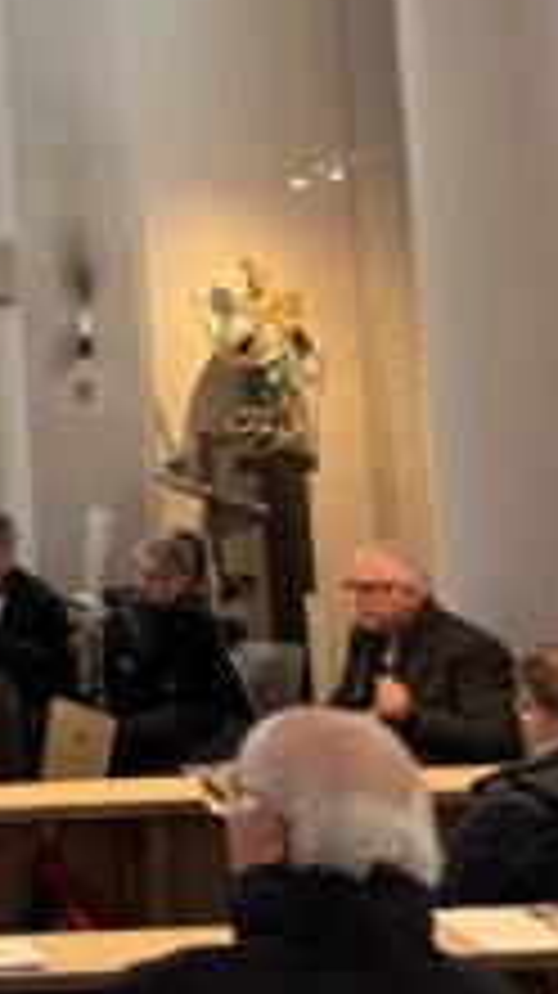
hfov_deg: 14.8
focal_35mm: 66
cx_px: -576
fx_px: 1739
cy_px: 292
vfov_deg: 31.5
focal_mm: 5.96
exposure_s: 1/50
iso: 160
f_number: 1.6
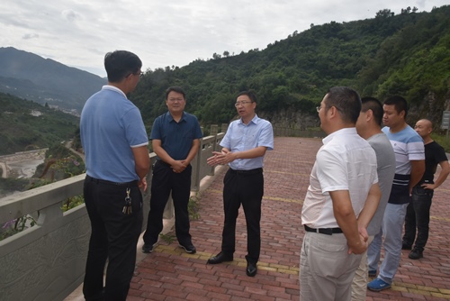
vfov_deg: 43.7
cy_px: 150
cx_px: 225
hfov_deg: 61.9
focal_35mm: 30
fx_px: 375
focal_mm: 30
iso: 800
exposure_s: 1/200
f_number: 20
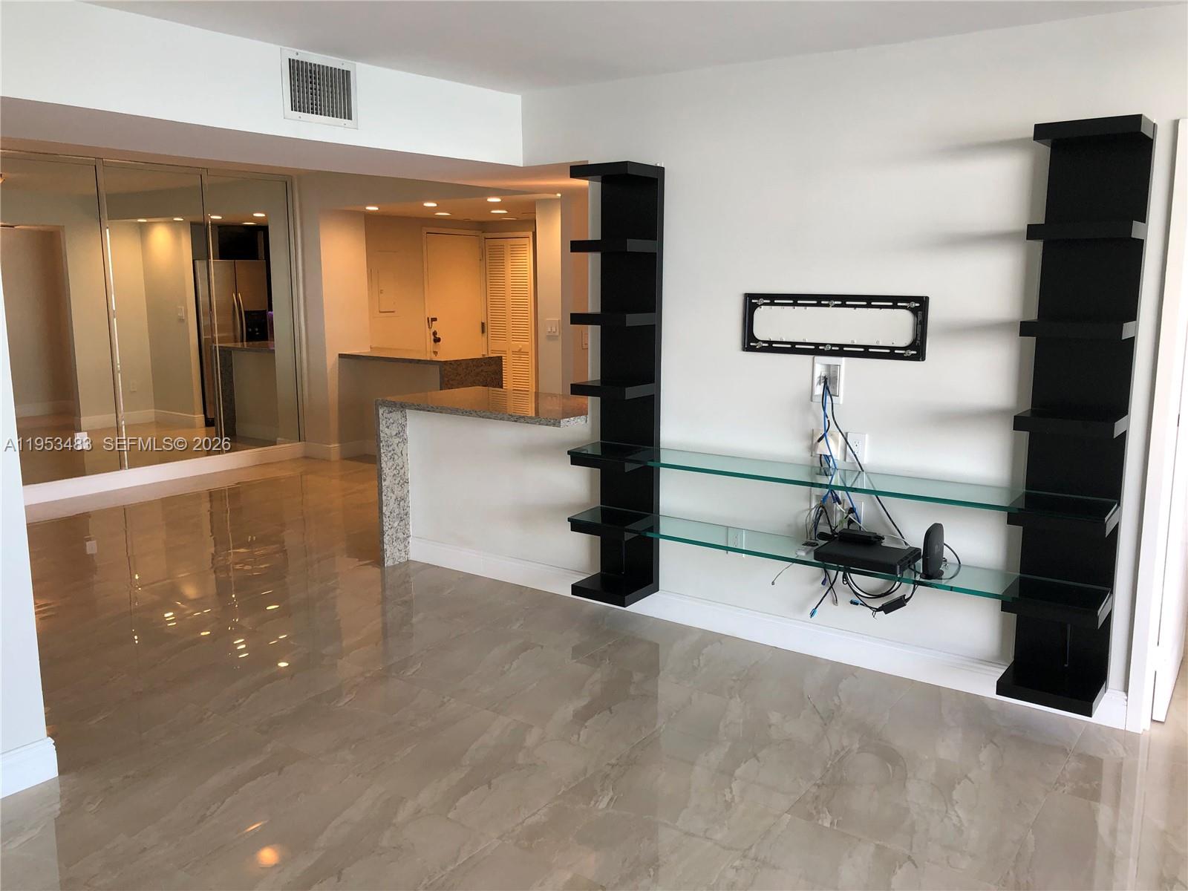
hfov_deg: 63.4
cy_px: 446
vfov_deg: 49.7
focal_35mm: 28
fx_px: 961
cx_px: 594
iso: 64
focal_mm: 4
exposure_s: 1/120
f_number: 1.8
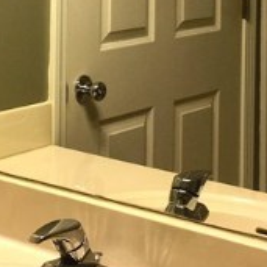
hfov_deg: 15.1
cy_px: -69
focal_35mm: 115
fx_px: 1004
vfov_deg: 14.6
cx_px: 59
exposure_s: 1/30
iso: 25
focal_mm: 4.15
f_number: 2.2
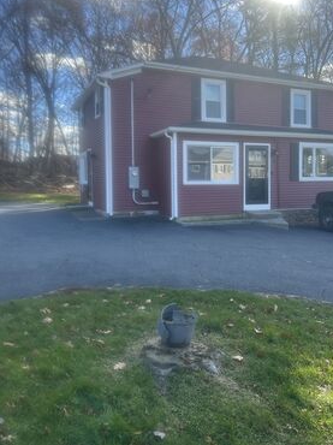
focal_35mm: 30
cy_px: 191
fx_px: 385
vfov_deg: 59.7
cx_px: 191
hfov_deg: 46.6
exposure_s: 1/1209
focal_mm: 5.7
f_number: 1.5
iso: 50
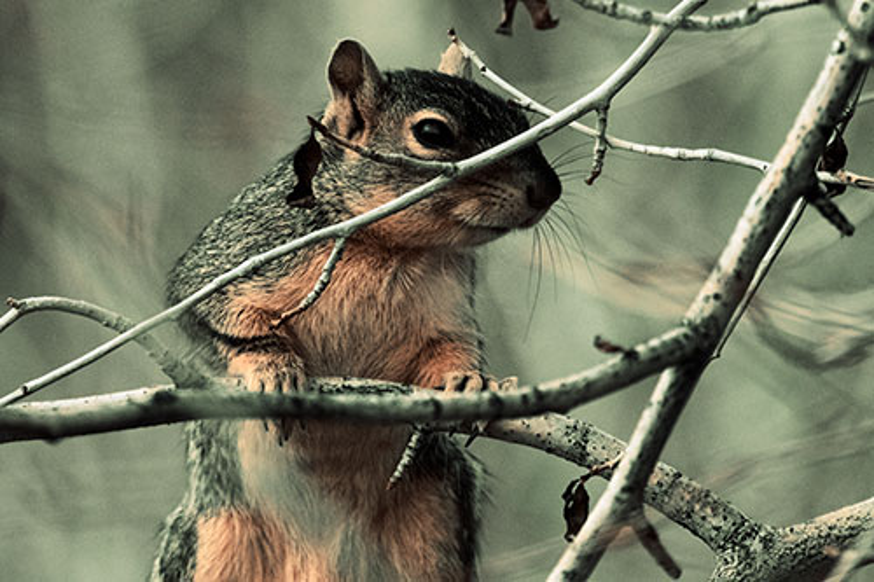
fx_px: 29122
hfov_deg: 1.7
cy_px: 291
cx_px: 437
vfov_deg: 1.1
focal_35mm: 1200
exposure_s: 1/1250
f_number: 13
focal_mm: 1200
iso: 6400
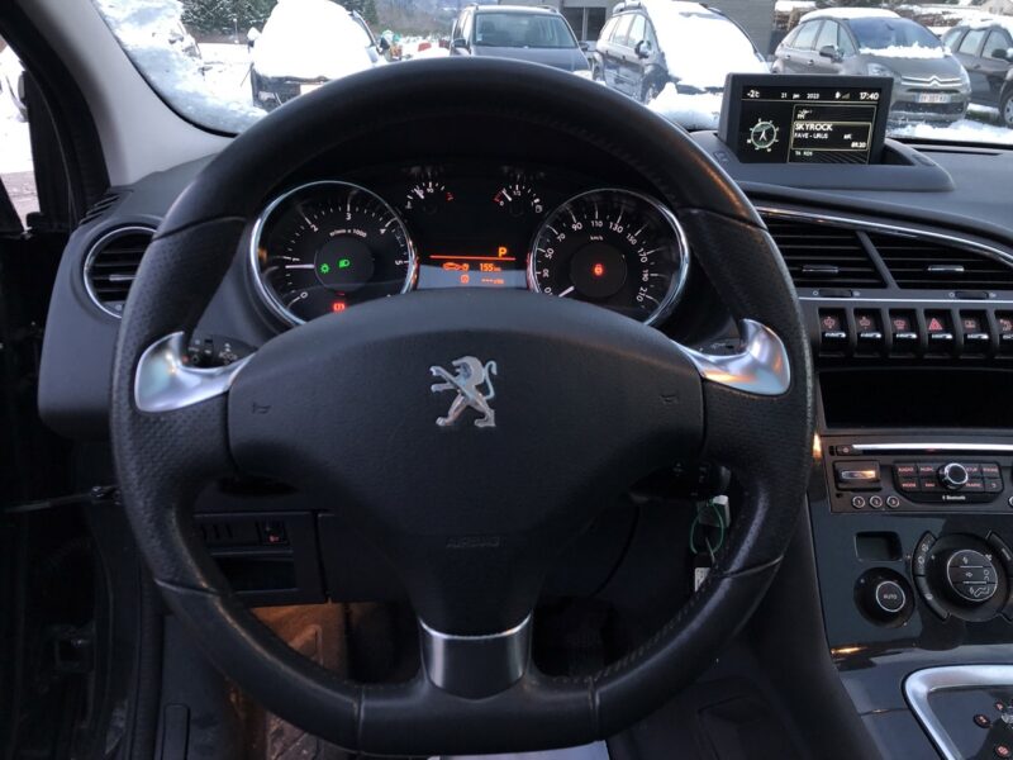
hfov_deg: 63.4
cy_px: 380
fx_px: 819
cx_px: 506
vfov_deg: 49.7
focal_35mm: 28
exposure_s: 1/16
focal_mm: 4
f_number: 1.8
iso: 40
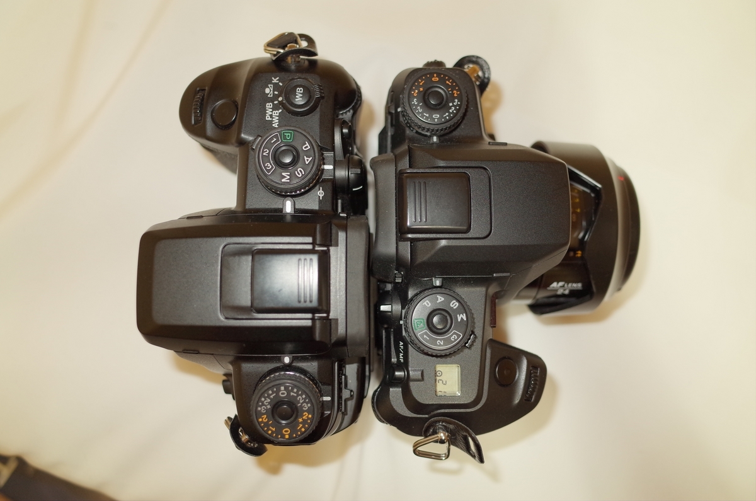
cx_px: 378
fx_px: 587
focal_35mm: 28
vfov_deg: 46.2
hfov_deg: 65.6
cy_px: 250
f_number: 2.8
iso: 400
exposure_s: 1/40
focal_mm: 18.3
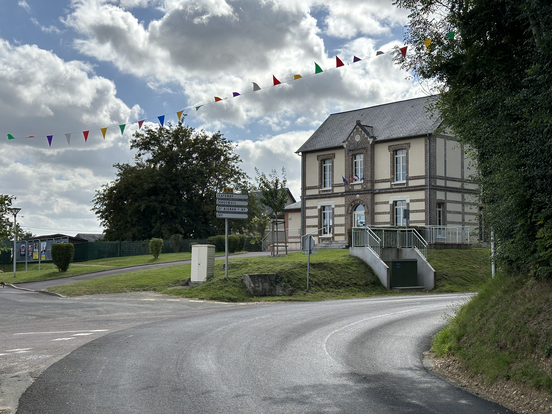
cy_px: 207
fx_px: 765
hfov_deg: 39.7
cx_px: 276
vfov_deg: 30.3
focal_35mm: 48
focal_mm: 6.86
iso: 64
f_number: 1.78
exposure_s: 1/5556
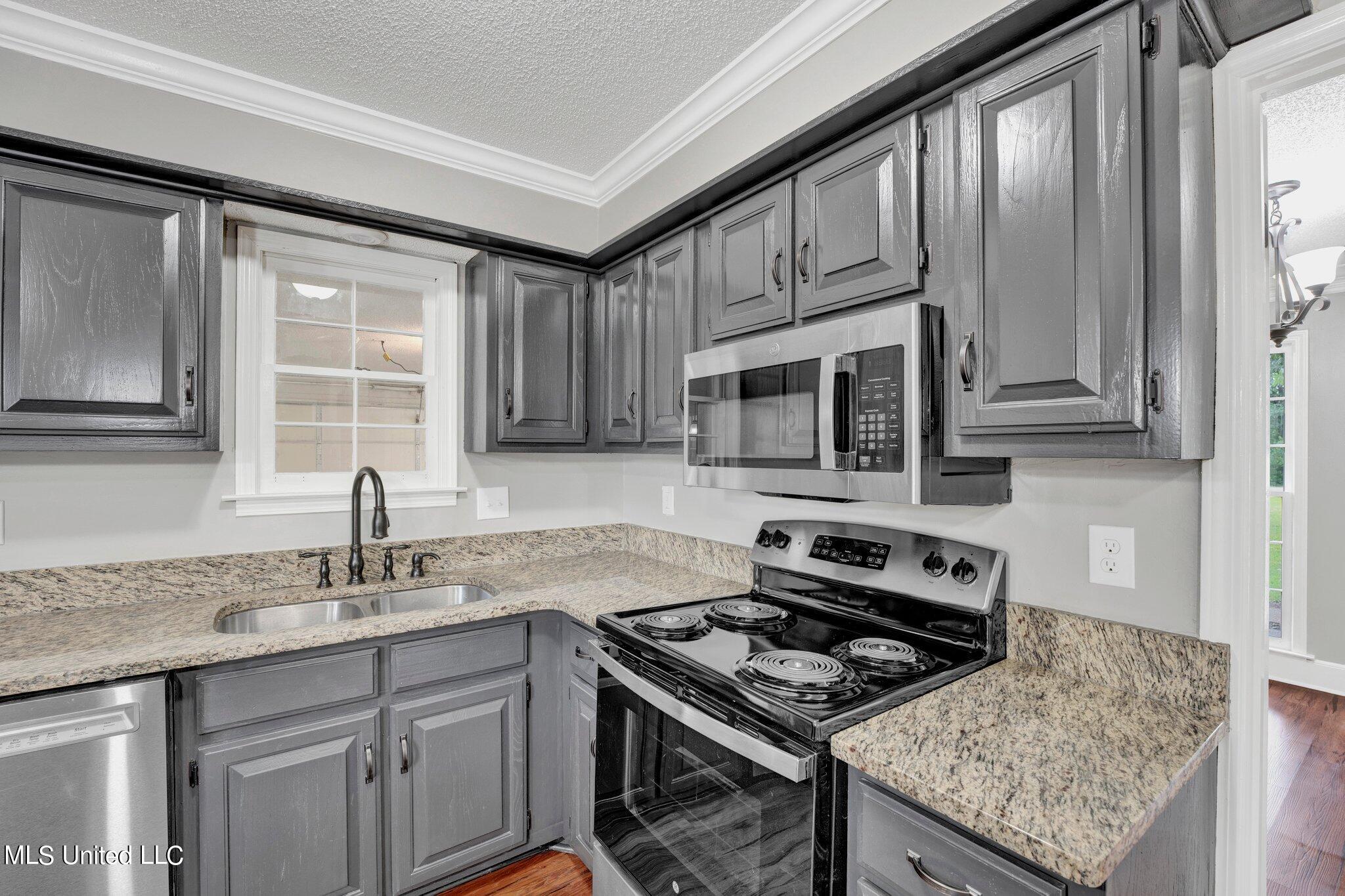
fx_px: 568
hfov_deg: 99.7
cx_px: 672
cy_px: 448
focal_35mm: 15
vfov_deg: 76.6
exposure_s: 1/3.33
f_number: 8
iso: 400
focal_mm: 15.2
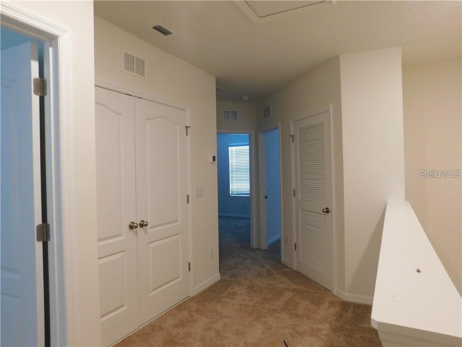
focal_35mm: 23
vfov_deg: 58.9
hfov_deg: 73.9
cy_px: 174
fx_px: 307
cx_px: 231
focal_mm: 4
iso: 360
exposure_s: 1/30
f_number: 3
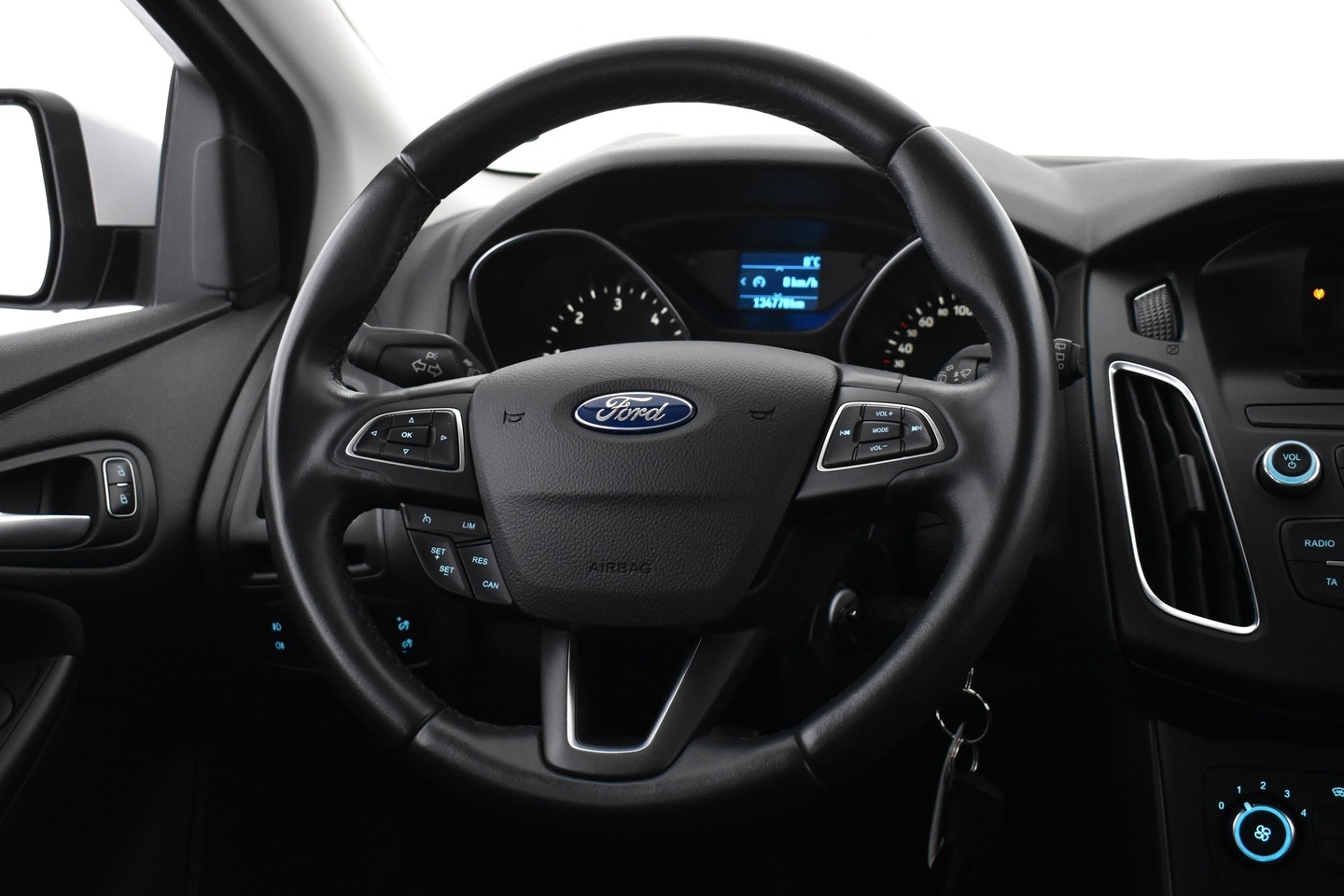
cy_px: 427
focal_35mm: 46
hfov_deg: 43.1
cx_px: 631
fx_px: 1701
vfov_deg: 29.5
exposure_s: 1/40
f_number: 4
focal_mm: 27
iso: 2800
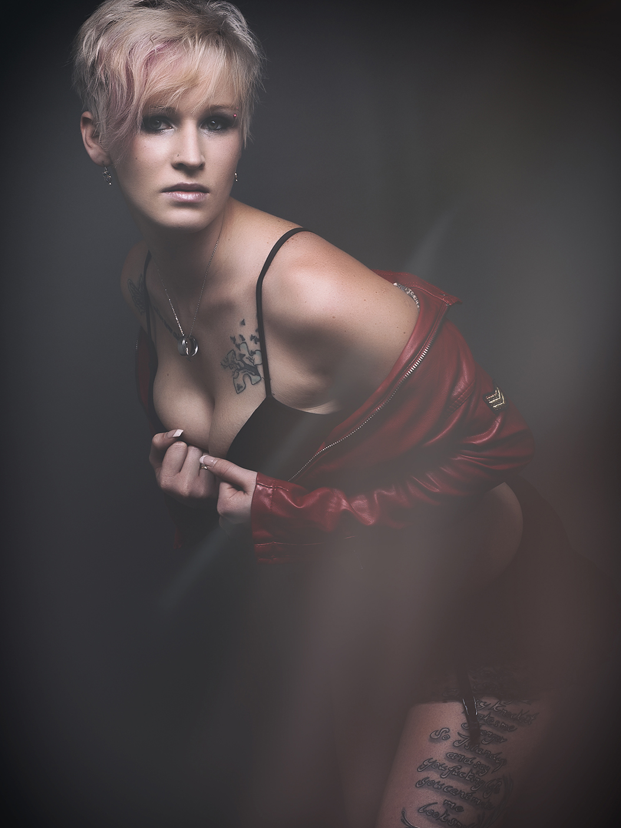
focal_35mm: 82
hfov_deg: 18.0
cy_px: 462
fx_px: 1962
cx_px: 310
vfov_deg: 23.8
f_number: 13
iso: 200
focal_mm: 50
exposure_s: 1/500
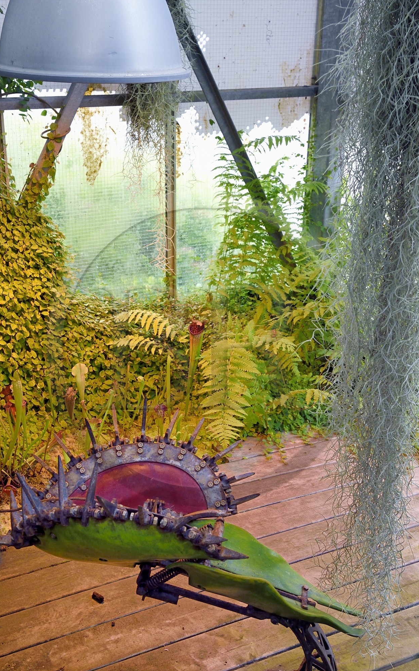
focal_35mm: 43
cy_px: 348
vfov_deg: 46.2
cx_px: 202
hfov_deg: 29.9
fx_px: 786
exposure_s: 1/200
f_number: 9
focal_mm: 35
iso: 800
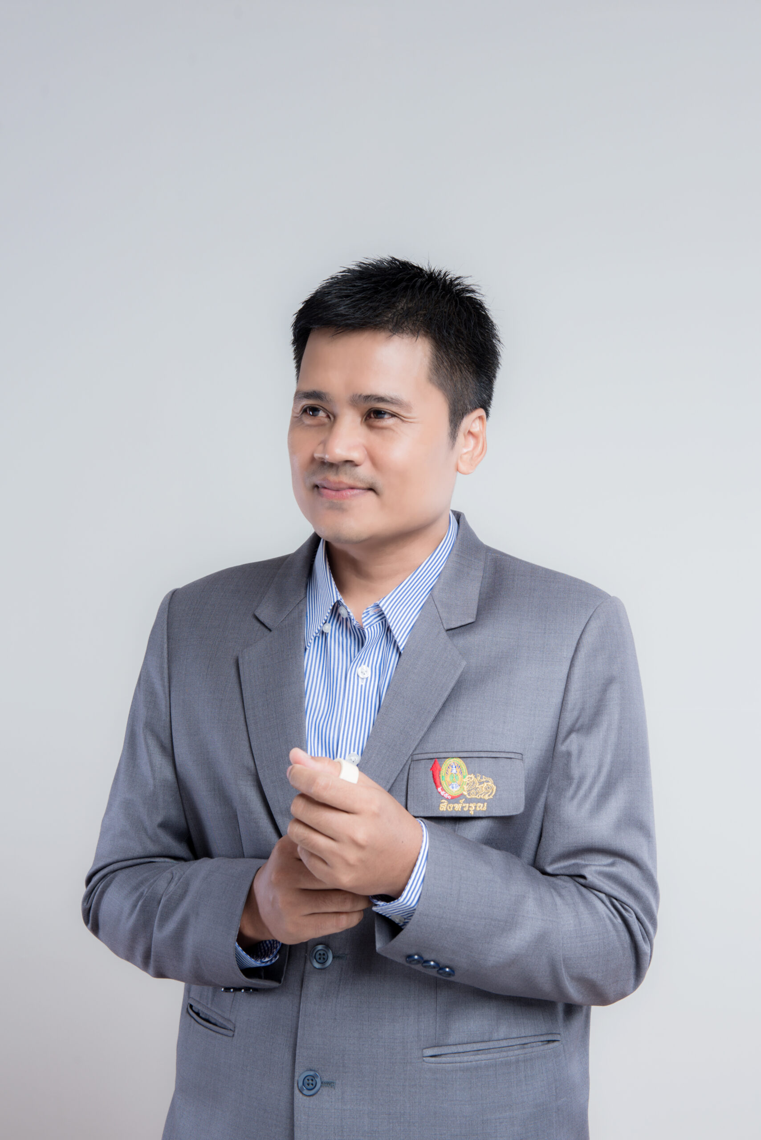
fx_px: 1742
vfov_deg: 36.2
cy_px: 570
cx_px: 380
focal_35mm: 55
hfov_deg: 24.6
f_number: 8
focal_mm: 55
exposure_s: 1/100
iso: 100
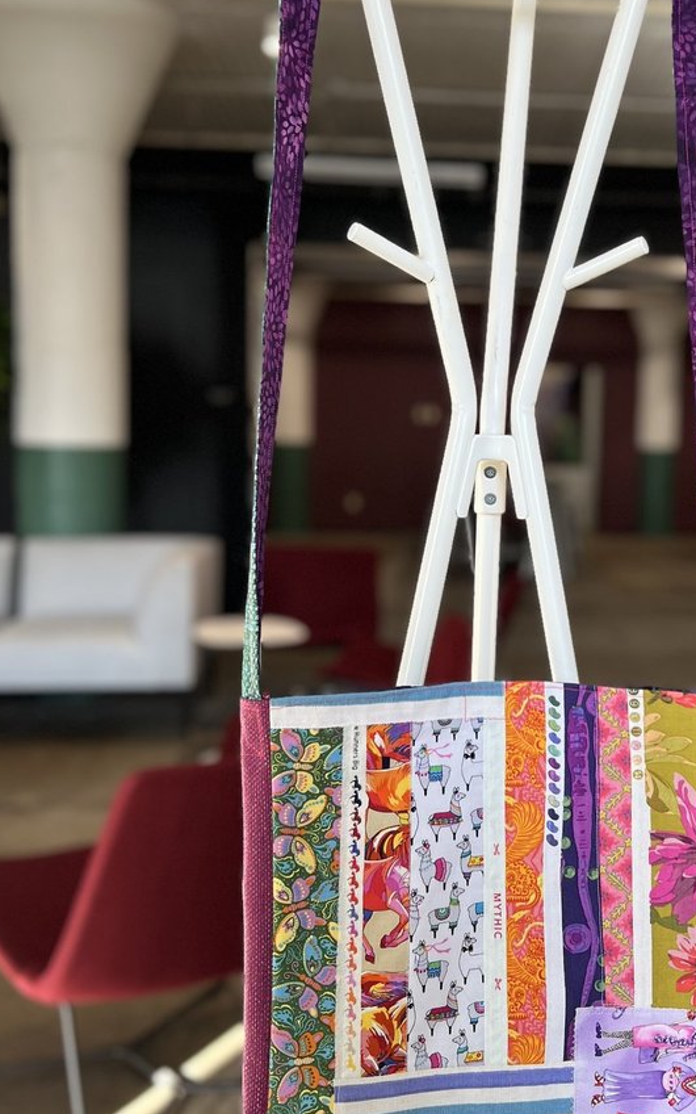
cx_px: 537
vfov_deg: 50.3
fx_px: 1184
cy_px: 508
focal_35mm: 39
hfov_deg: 32.1
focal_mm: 5.7
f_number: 1.5
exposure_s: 1/120
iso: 64
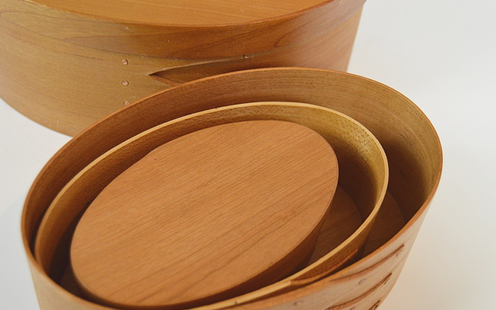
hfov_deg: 34.5
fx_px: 798
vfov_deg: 22.0
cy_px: 152
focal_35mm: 59
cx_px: 251
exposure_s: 1/60
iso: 1600
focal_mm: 38
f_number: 4.8
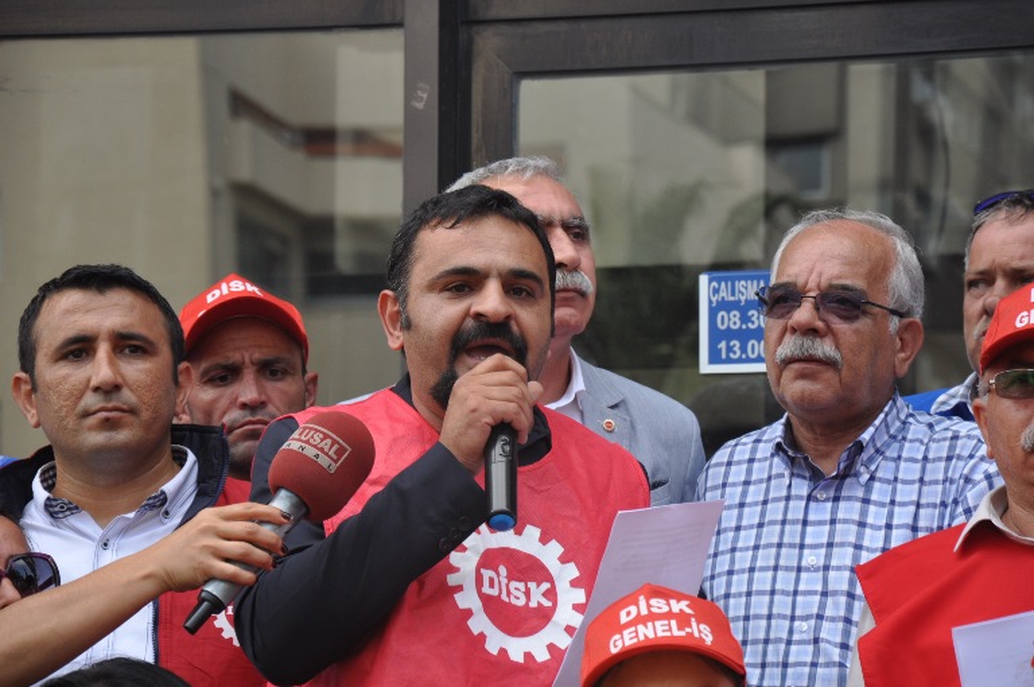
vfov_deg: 8.7
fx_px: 4518
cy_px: 344
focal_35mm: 158
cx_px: 517
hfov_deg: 13.1
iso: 400
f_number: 7.1
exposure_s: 1/200
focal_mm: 105
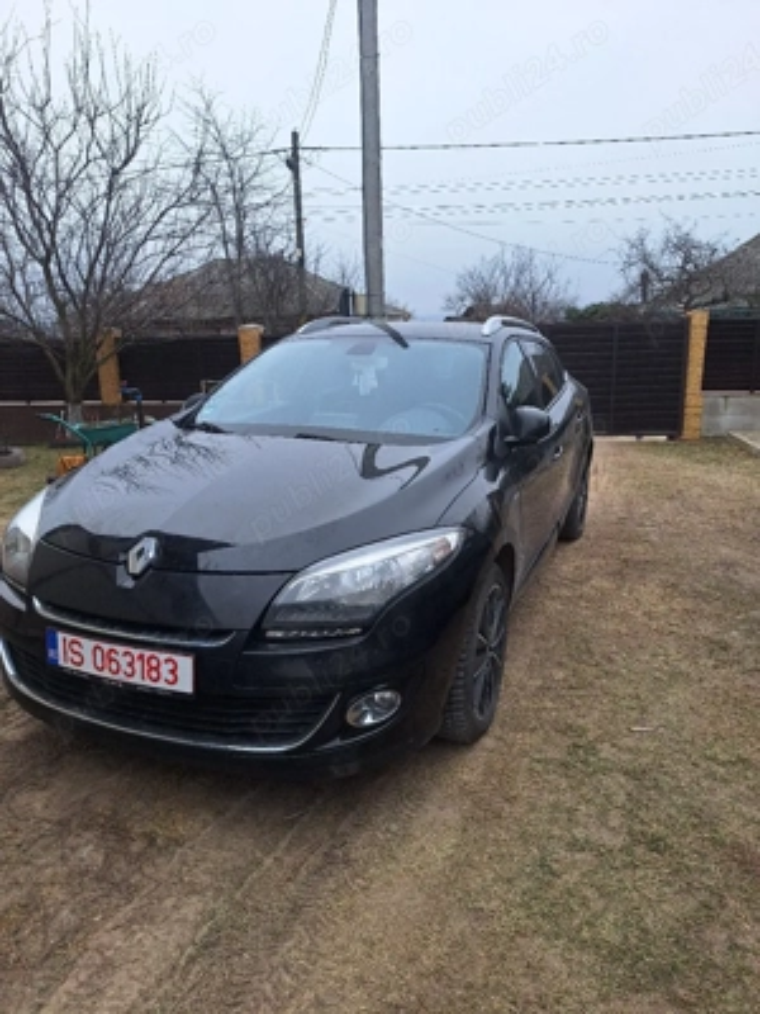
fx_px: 673
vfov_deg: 73.9
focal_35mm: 23
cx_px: 380
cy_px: 507
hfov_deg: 58.9
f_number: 1.8
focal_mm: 5.54
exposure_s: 1/400
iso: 40
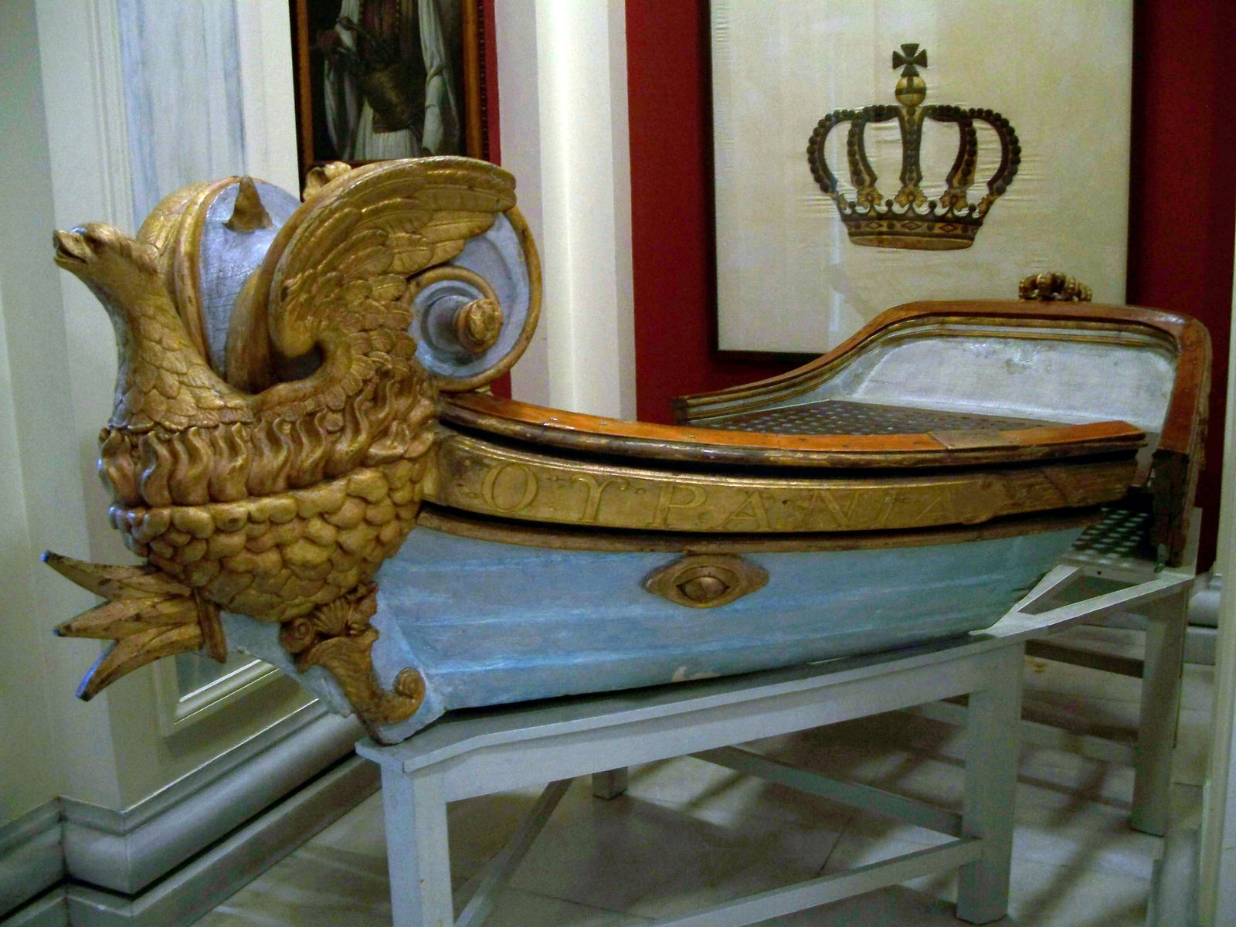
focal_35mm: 37
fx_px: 1321
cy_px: 464
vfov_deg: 38.7
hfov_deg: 50.1
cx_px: 618
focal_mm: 7.8
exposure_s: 1/8
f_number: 2.8
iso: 200
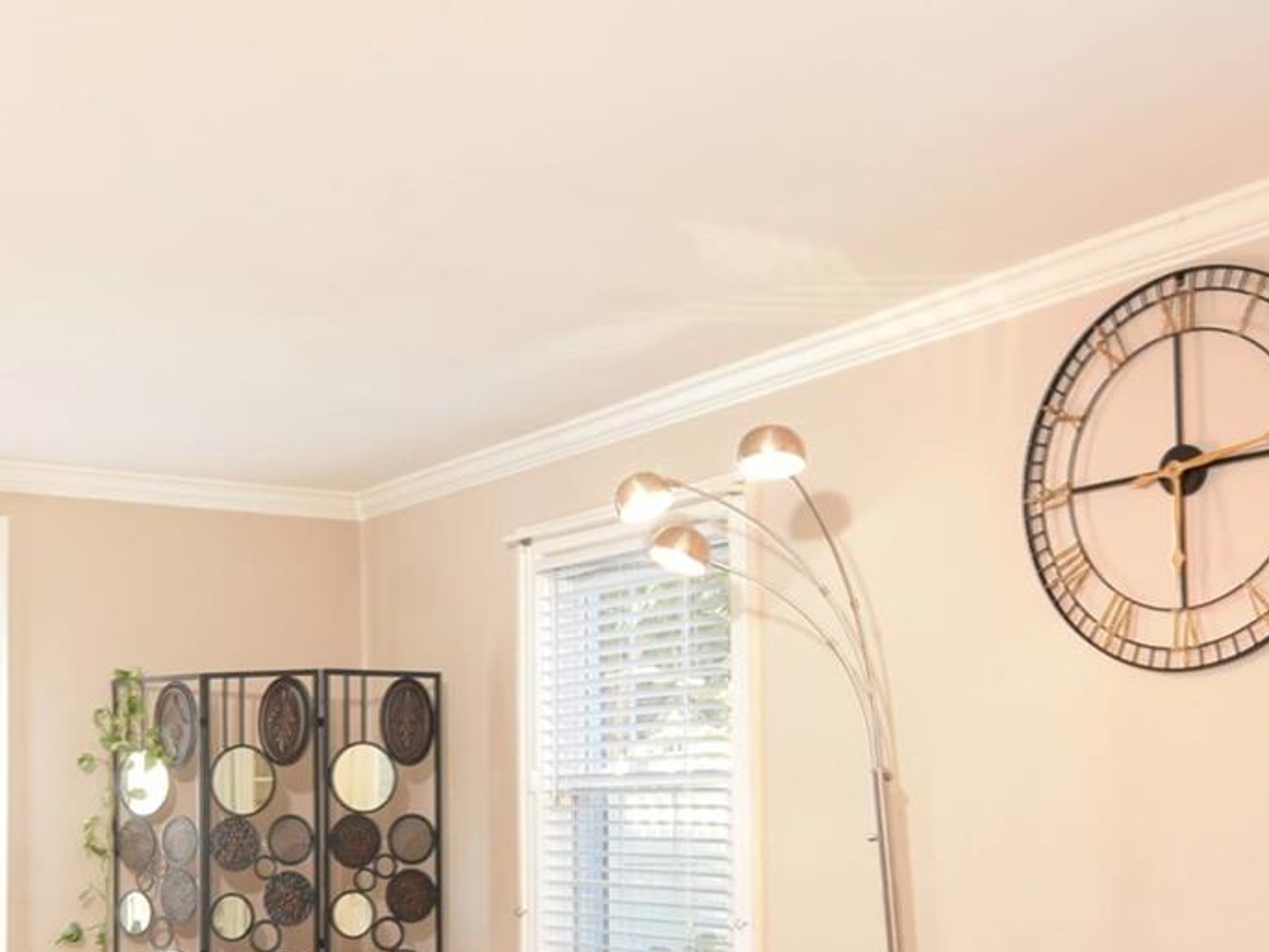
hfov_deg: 39.6
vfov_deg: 30.0
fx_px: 1739
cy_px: 745
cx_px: 432
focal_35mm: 47
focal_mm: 11
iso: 320
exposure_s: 1/1.25
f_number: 9
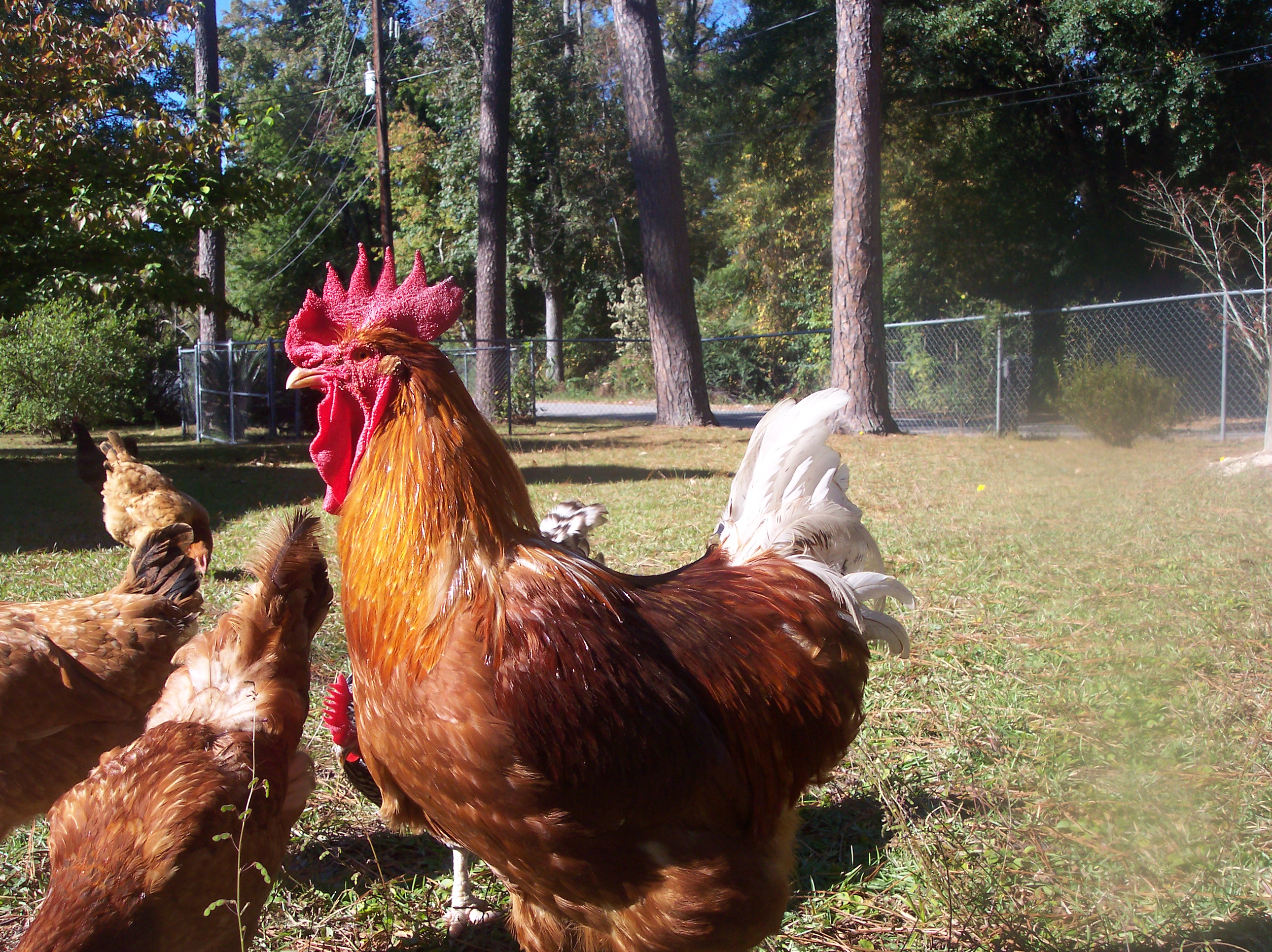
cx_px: 636
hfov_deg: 49.0
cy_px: 476
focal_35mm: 38
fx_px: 1396
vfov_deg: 37.7
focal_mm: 8
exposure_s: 1/350
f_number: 4.8
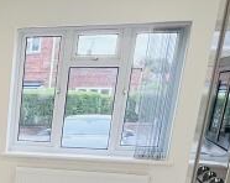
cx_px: -131
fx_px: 475
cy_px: 246
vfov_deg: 19.8
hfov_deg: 21.8
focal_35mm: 70
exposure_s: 1/100
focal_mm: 1.57
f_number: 1.8
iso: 100
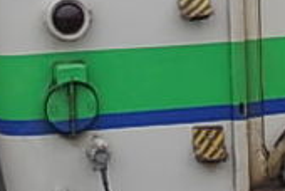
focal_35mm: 111
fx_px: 880
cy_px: -19
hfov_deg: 18.4
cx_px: 144
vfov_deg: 12.2
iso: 80
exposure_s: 1/125
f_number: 2.7
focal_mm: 4
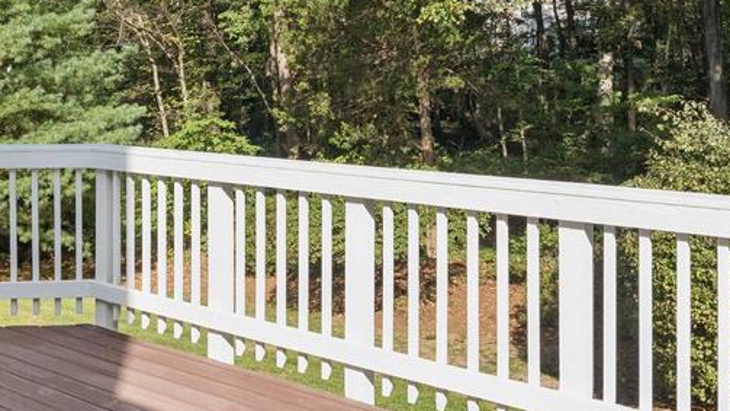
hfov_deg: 42.1
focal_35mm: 48
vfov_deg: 24.1
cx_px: 218
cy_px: 28
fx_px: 929
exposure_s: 1/800
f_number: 9
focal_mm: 16
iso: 800
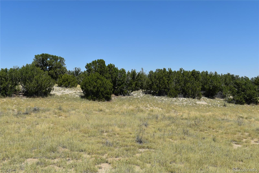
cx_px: 130
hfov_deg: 55.1
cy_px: 86
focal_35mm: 34
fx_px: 248
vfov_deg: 38.4
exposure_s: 1/320
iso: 100
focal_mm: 23
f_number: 9
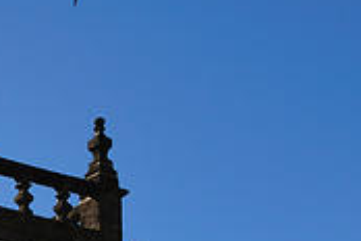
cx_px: -330
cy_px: 738
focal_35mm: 205
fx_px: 2056
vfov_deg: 6.2
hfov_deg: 9.5
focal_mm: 31
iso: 100
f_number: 8
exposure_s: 1/320
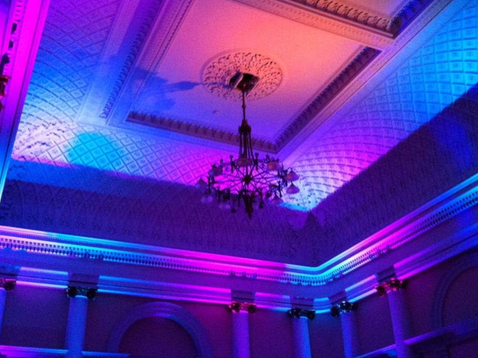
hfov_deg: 43.9
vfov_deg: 33.5
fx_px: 593
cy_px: 153
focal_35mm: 43
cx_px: 242
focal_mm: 3.85
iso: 500
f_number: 2.8
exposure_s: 1/15
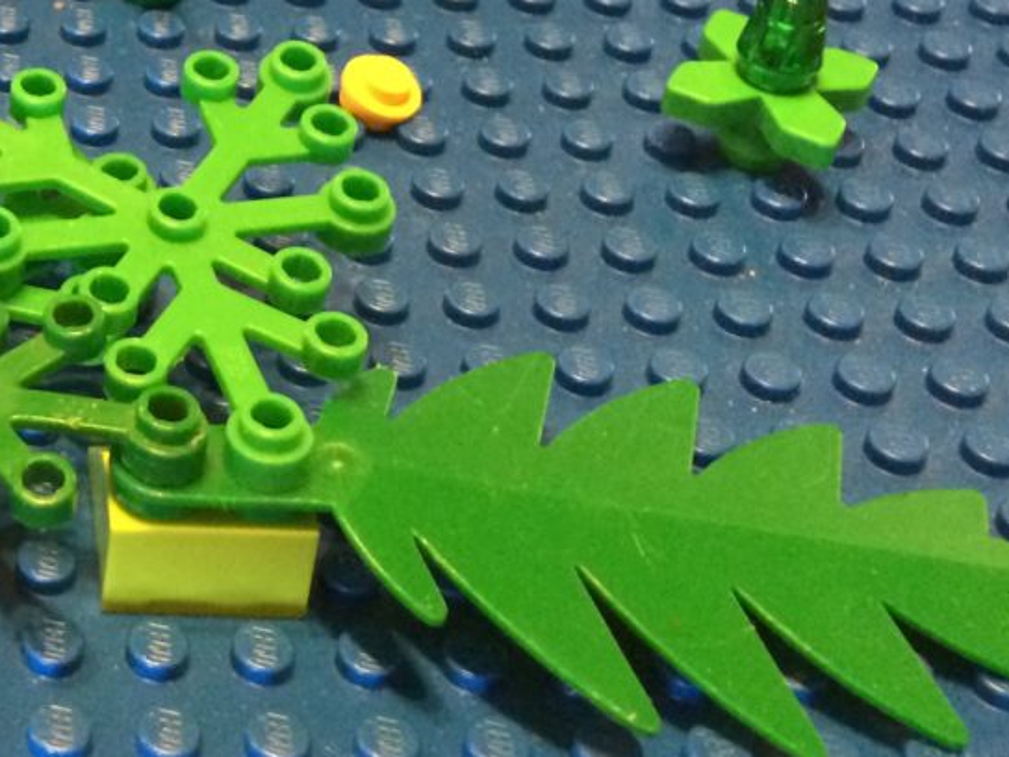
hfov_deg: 22.6
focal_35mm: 80
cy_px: -70
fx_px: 2332
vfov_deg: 17.8
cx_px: -184
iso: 400
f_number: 2.2
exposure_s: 1/15
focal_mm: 4.15
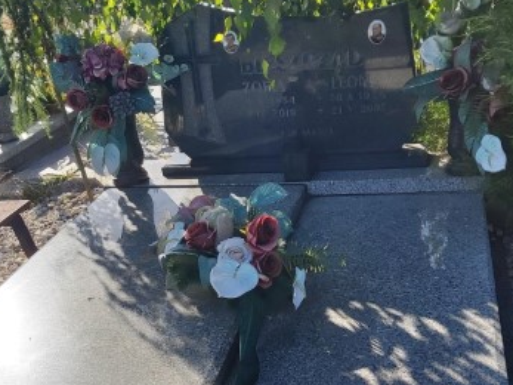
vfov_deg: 29.7
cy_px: 290
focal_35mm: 48
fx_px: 711
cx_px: 263
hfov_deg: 39.7
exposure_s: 1/1740
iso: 64
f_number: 1.7
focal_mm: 3.92
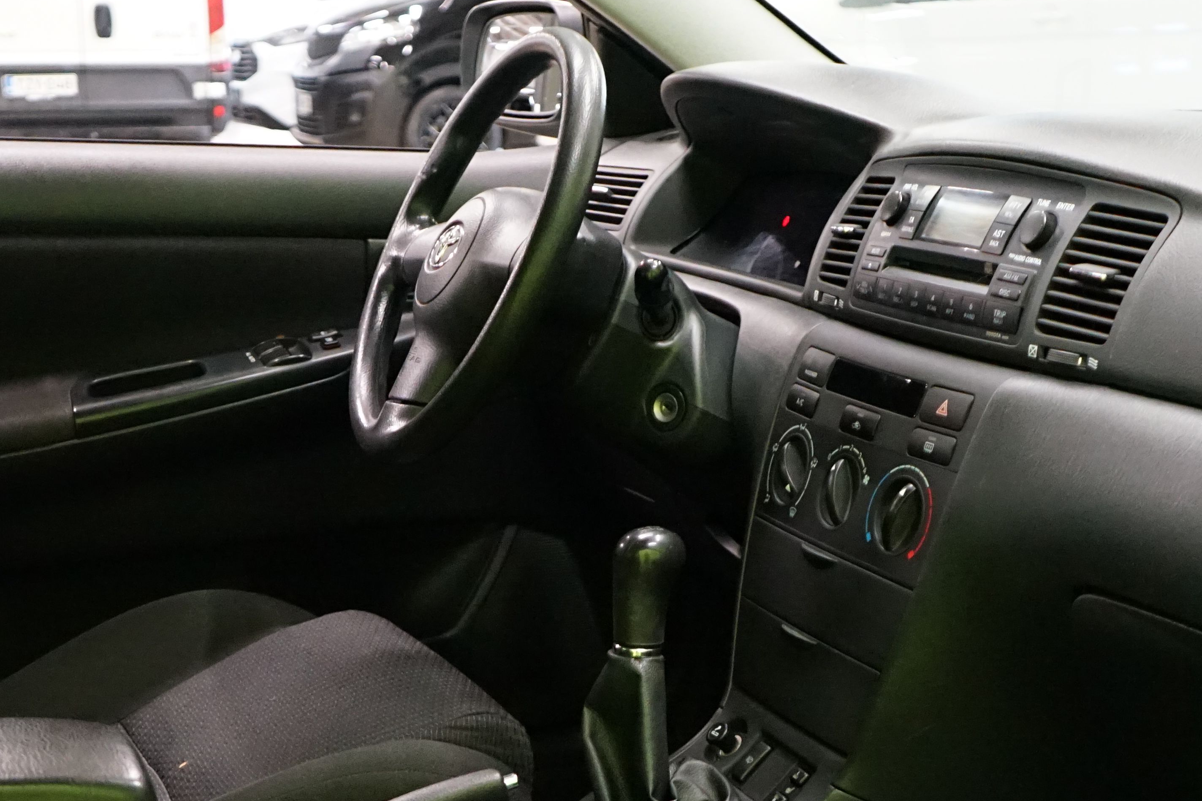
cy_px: 690
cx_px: 497
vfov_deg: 22.5
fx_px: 1970
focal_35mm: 59
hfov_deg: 33.9
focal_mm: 28
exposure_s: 1/160
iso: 6400
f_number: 3.5
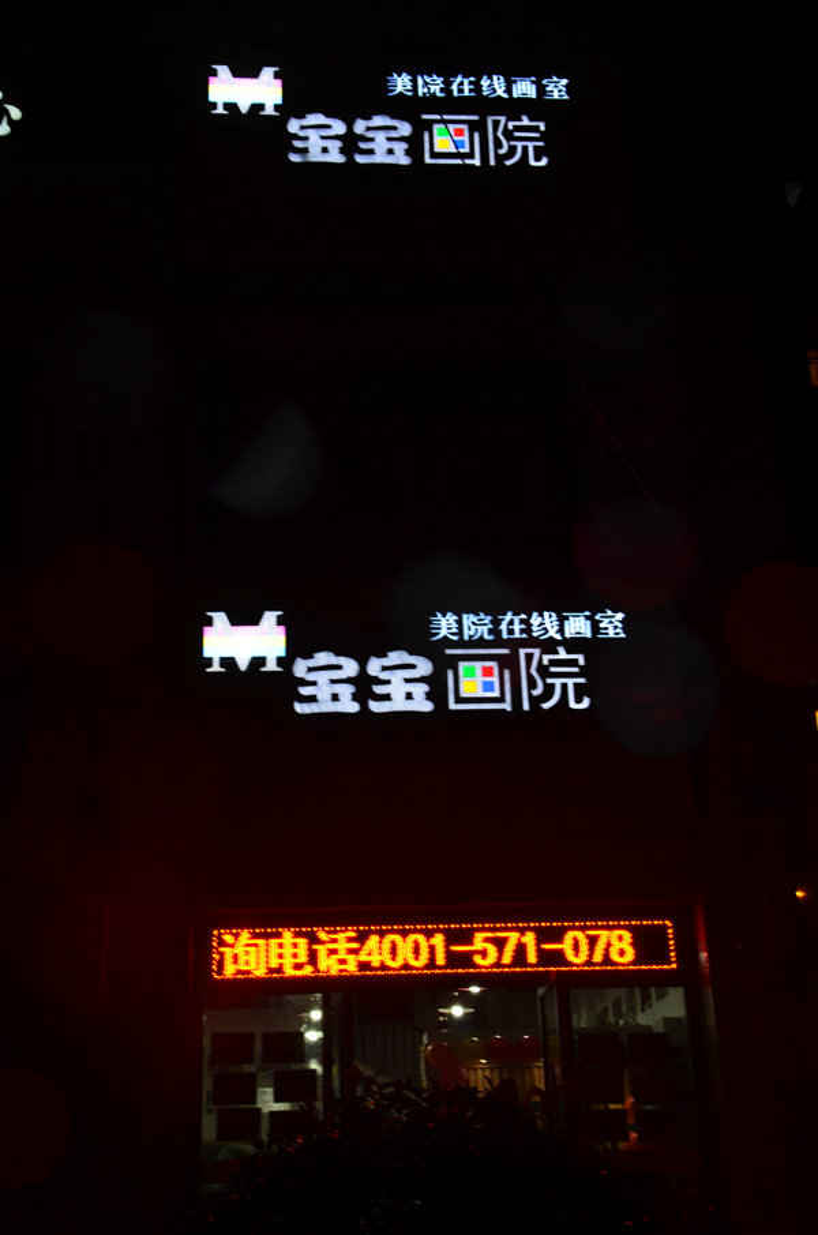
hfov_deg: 28.0
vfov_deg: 41.2
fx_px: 1643
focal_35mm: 48
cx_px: 409
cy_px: 618
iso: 400
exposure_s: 1/30
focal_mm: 32
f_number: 9
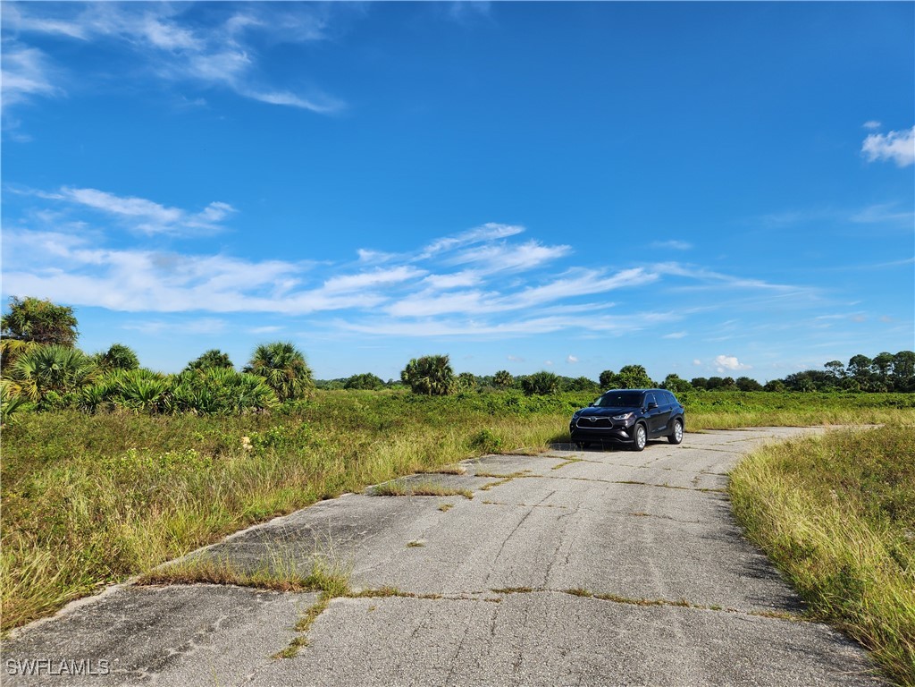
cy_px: 344
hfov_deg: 73.9
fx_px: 608
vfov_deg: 58.9
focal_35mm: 23
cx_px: 458
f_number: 1.8
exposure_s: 1/1814
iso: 20
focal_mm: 5.4
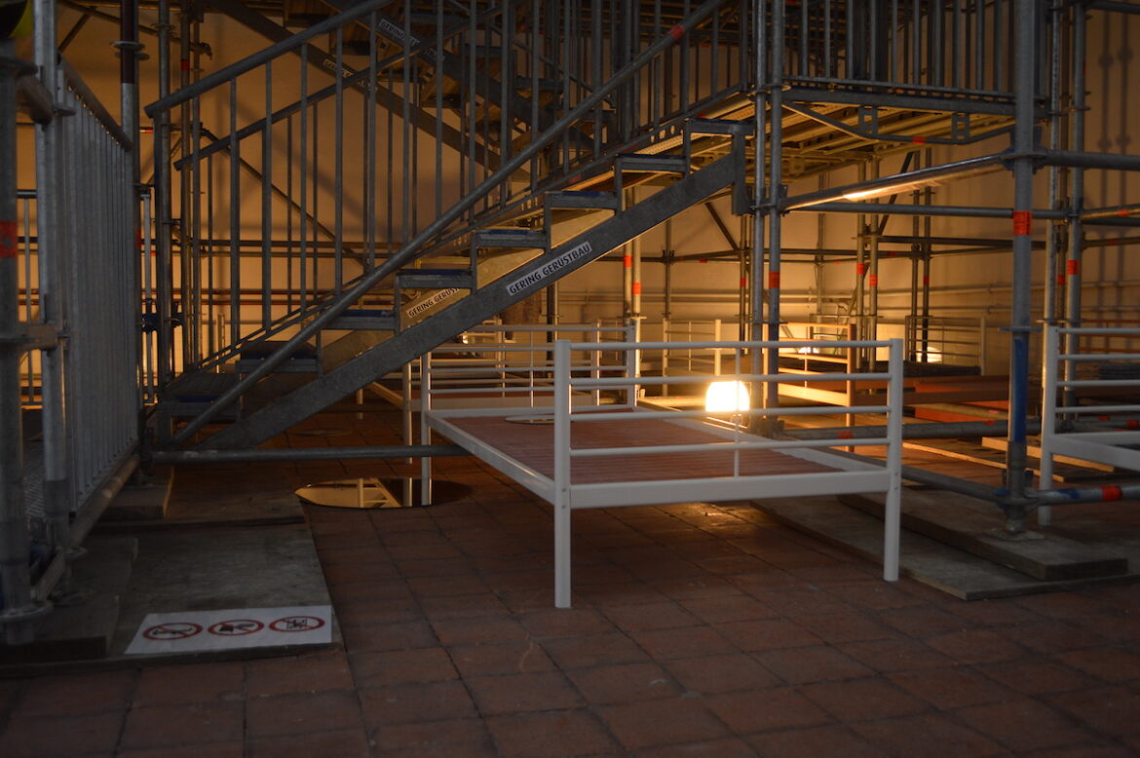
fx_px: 1044
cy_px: 379
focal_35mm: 33
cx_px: 570
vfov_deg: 39.9
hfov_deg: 57.3
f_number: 4
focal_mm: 22
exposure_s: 1/20
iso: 400
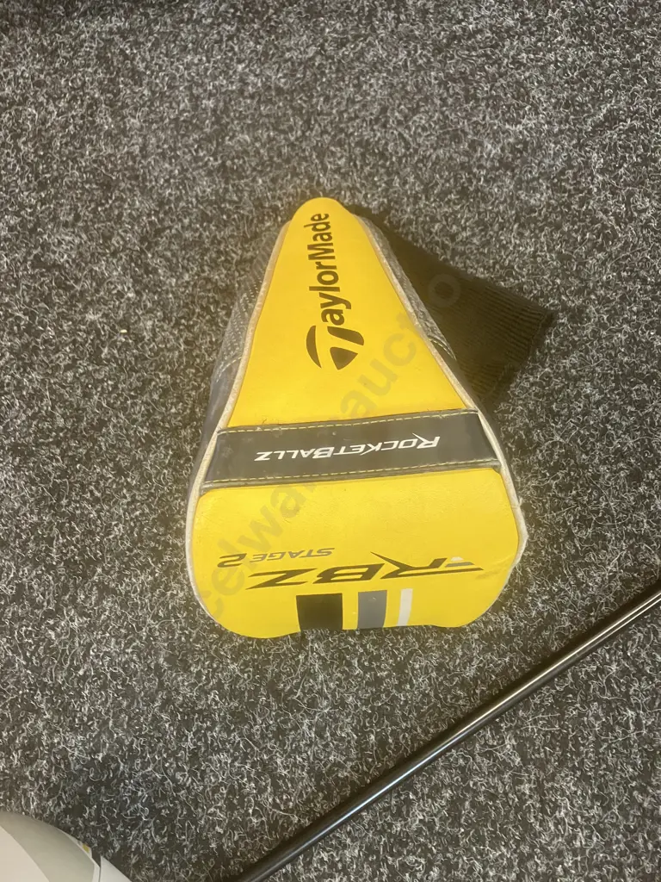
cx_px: 330
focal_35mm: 28
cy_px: 441
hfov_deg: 49.7
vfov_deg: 63.4
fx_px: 713
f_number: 1.8
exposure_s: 1/50
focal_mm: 3.99
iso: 250
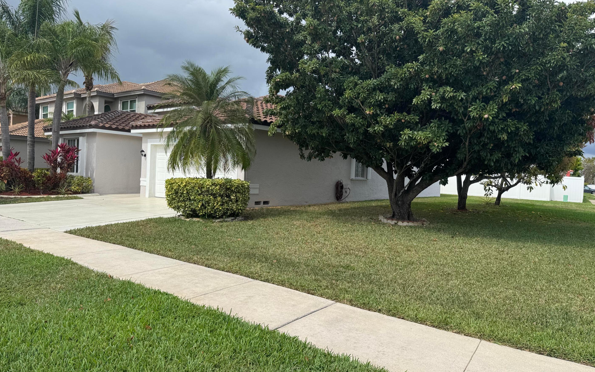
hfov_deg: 70.4
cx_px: 295
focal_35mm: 26
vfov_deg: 47.6
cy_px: 175
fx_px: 422
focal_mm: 6.76
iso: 80
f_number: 1.78
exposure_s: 1/3597
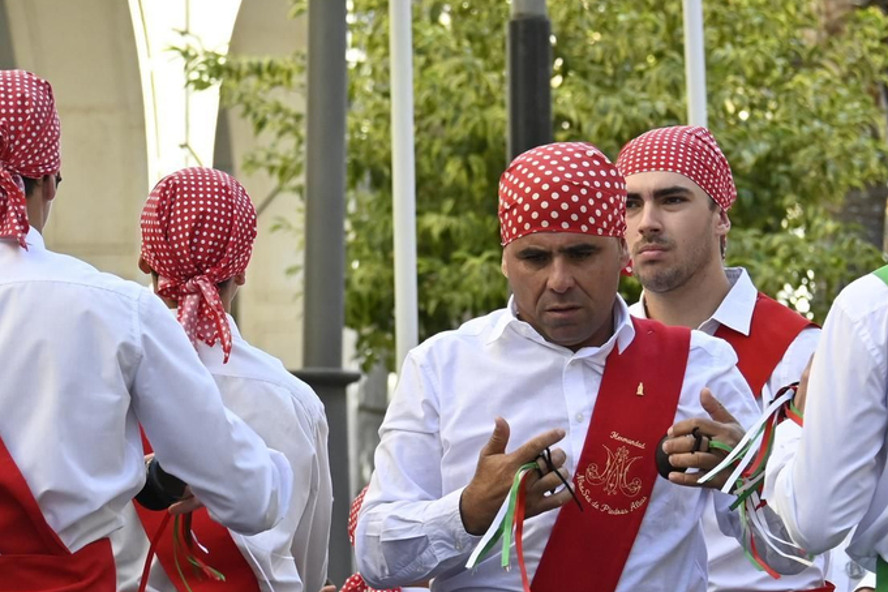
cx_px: 479
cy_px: 484
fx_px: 7646
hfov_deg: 6.6
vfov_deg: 4.4
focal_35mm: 310
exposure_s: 1/400
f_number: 5.6
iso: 400
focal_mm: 88
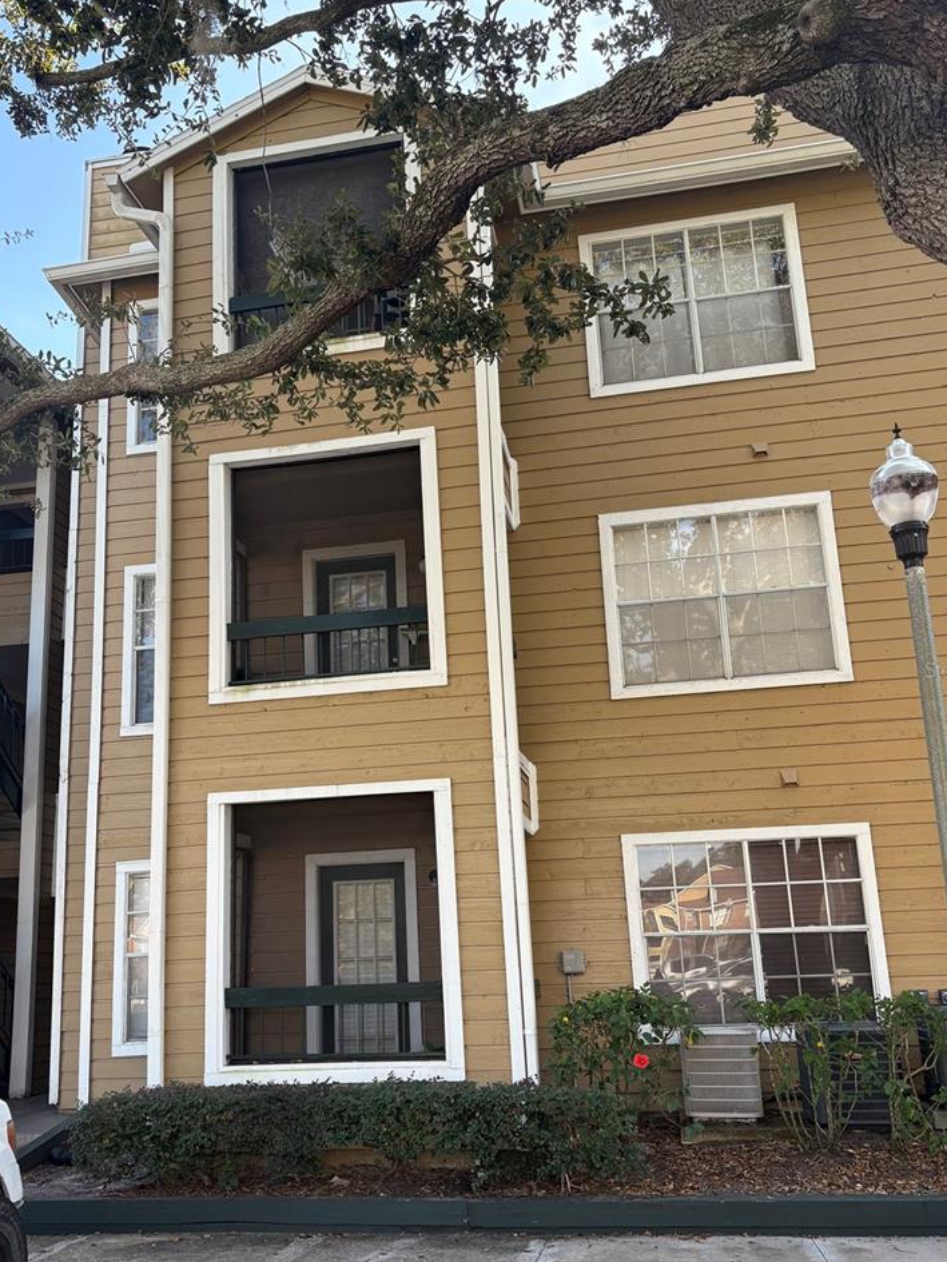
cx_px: 418
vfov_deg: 55.3
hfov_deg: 42.9
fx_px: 1203
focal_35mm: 33
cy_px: 669
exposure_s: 1/453
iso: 64
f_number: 1.6
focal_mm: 5.96
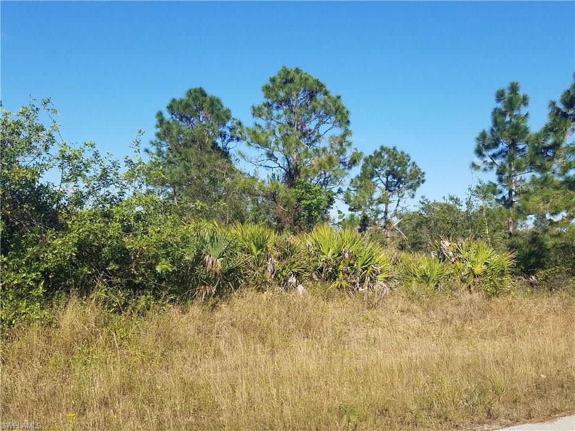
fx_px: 432
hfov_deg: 67.3
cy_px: 216
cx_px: 288
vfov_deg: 53.1
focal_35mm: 26
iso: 50
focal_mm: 4.2
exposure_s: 1/2392
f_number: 1.7
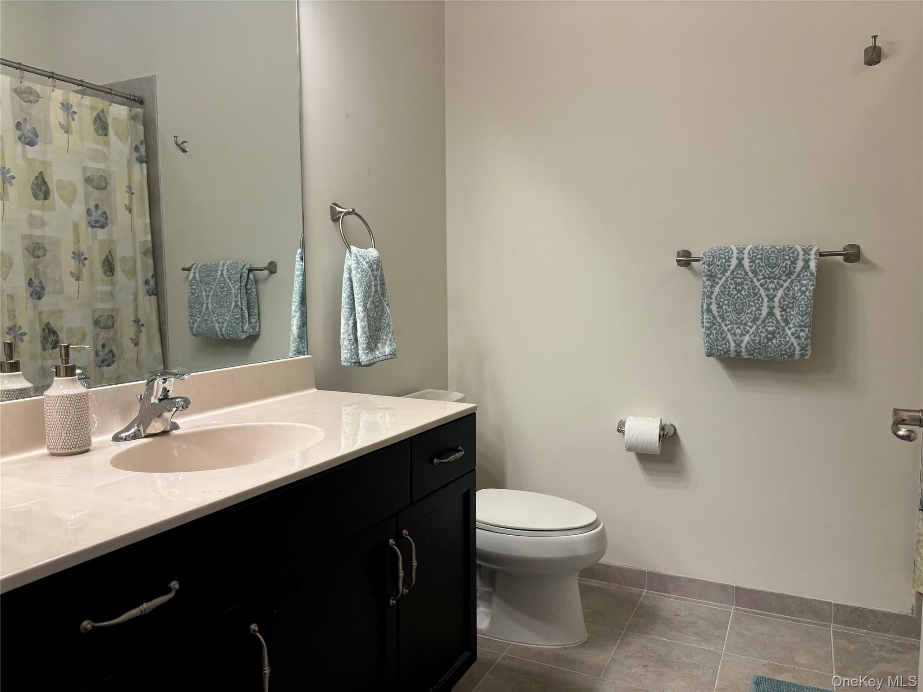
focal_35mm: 26
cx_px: 462
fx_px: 693
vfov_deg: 53.1
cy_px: 346
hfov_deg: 67.3
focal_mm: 5.96
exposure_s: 1/120
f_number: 1.6
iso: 100
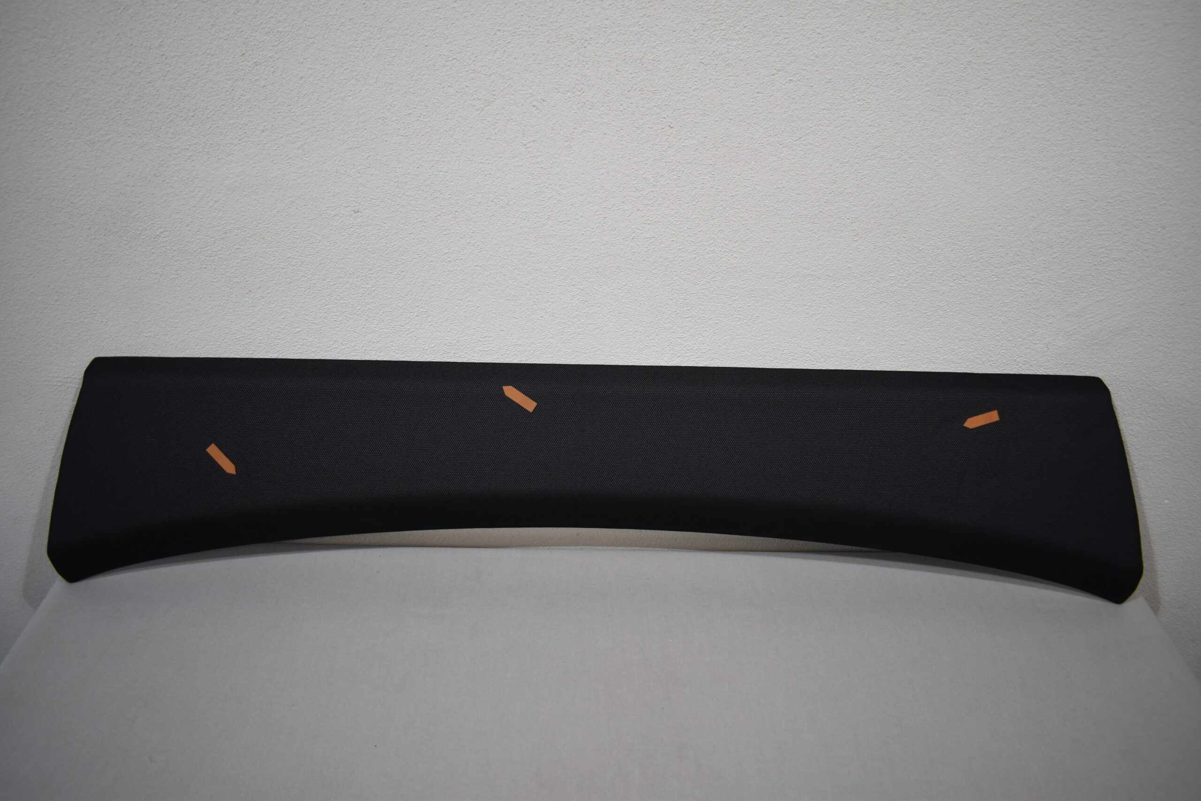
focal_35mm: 27
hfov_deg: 67.4
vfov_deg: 47.9
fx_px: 901
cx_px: 600
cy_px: 400
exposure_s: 1/250
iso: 500
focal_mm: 18
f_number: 3.5
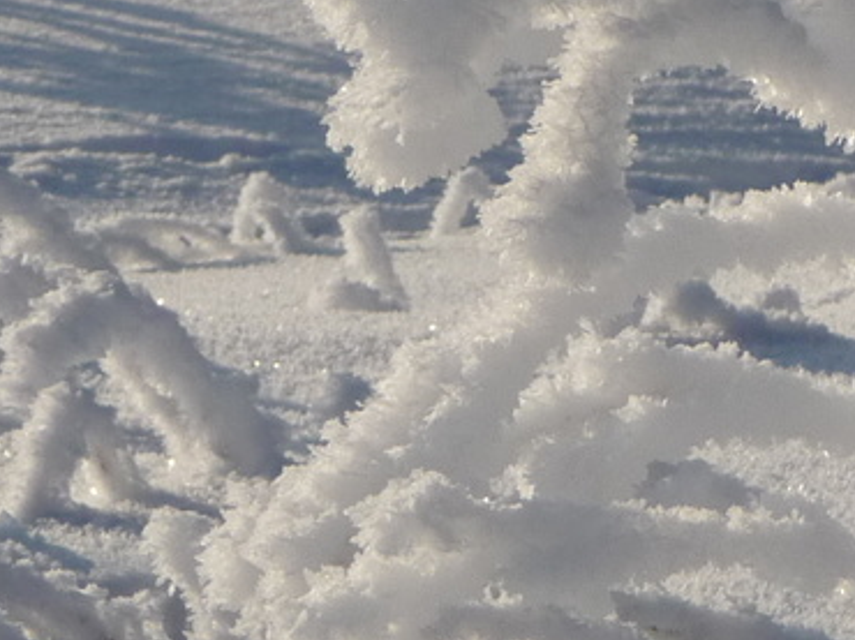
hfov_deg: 3.3
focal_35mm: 598
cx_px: 980
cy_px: 363
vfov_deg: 2.5
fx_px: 14761
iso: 100
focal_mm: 27.1
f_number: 4.8
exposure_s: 1/1300
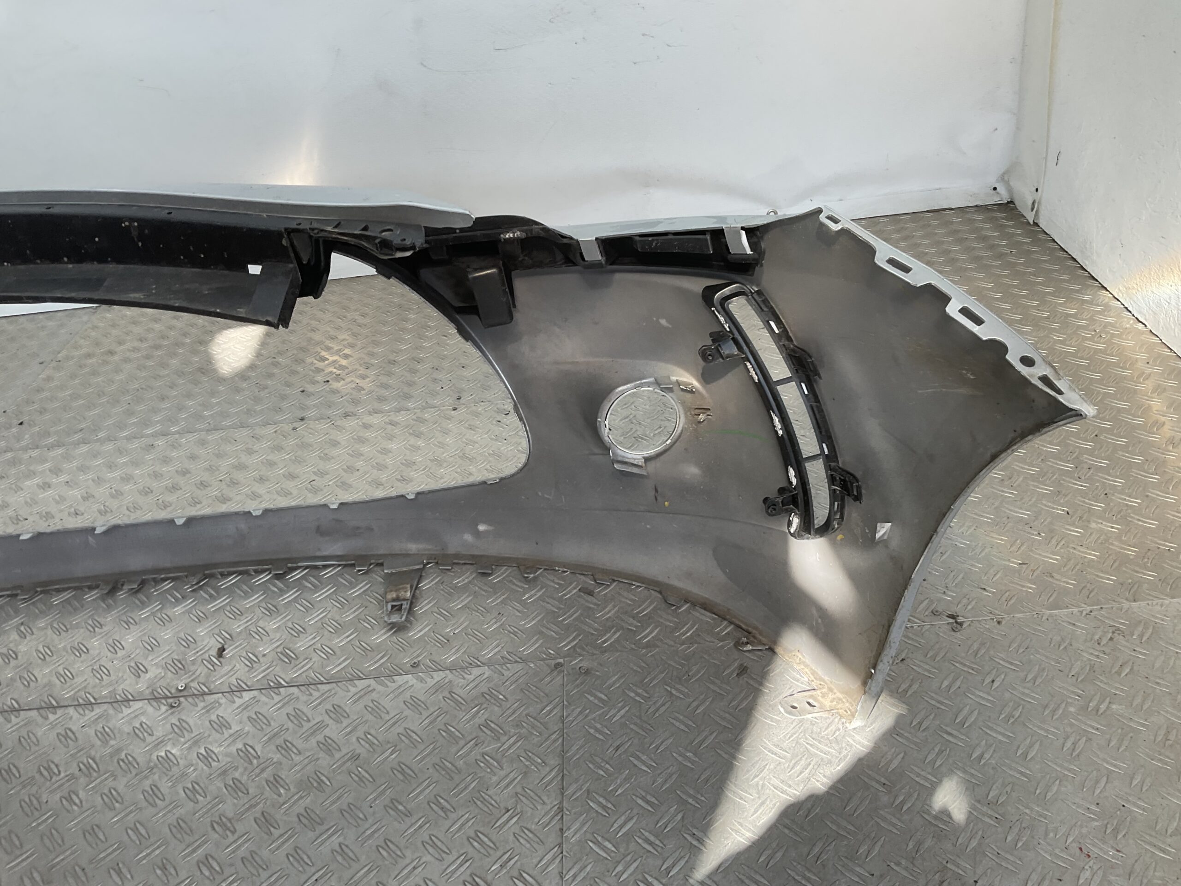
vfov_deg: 48.2
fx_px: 989
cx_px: 590
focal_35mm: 29
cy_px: 443
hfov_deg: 61.7
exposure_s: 1/141
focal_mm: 3
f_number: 1.8
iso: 16
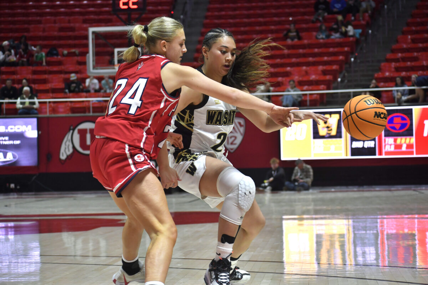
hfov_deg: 19.5
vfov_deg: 13.0
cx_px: 214
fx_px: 1248
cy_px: 142
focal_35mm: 105
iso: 1400
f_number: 4.5
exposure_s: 1/1000
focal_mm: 70
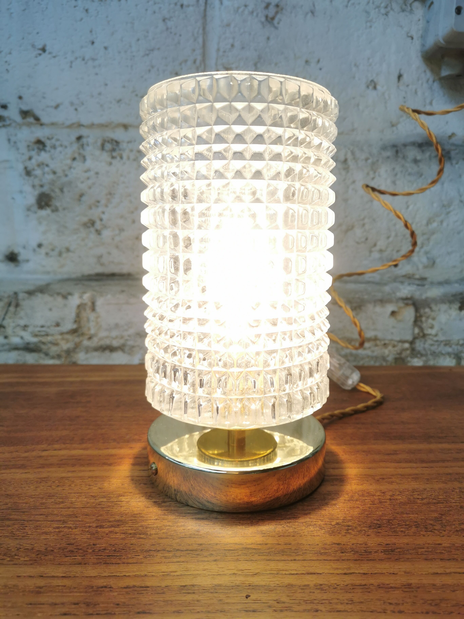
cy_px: 310
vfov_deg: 65.3
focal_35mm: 27
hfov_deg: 51.4
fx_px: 483
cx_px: 232
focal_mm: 5.58
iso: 50
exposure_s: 1/100
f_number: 1.8
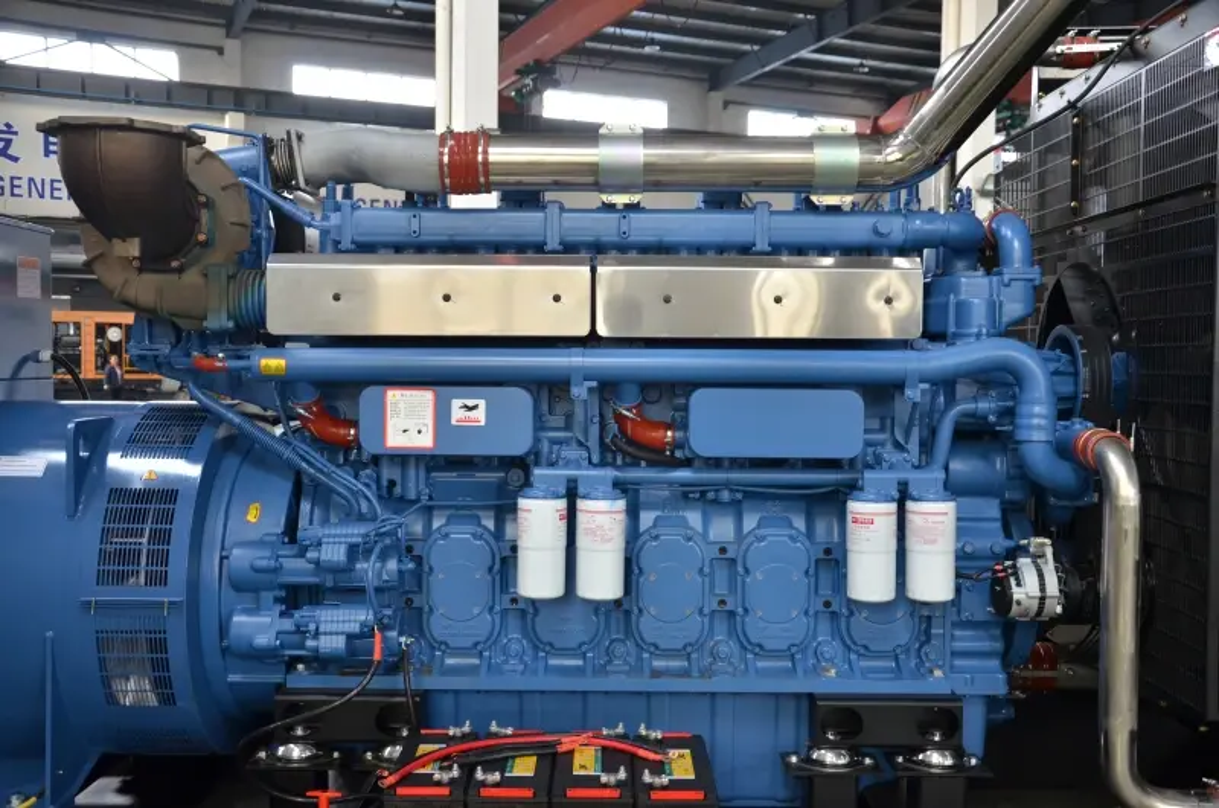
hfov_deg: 51.4
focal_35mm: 38
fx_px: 1267
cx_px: 610
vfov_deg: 35.3
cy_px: 404
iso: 500
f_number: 4
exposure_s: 1/30
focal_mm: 25
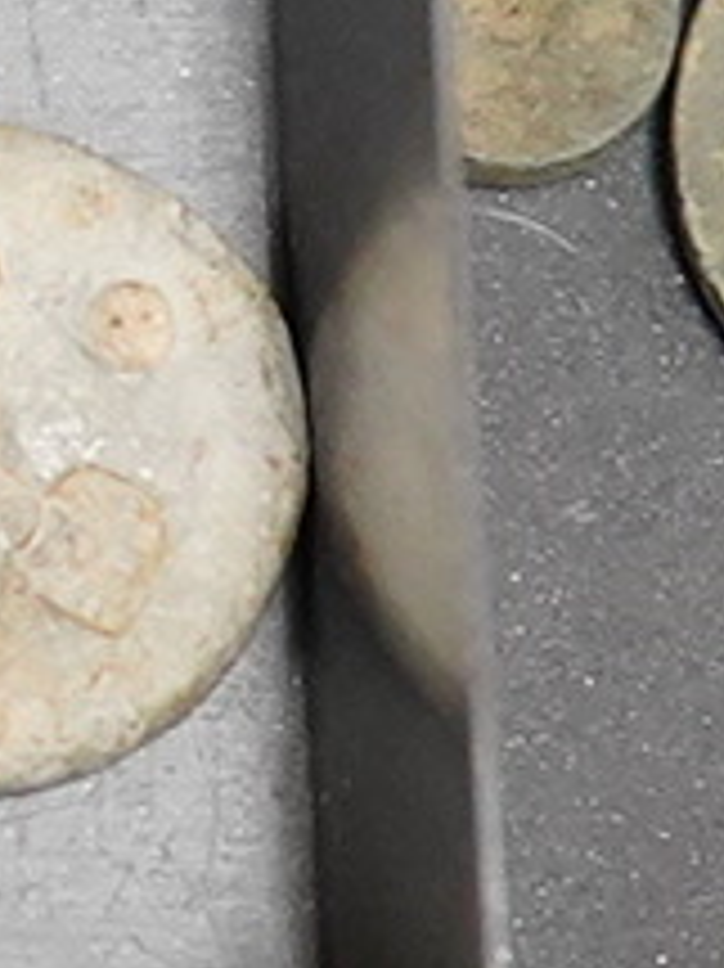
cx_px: -1659
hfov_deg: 3.6
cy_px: -162
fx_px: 11054
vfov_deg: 5.0
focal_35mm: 396
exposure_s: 1/125
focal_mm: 30
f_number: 6.3
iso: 2500
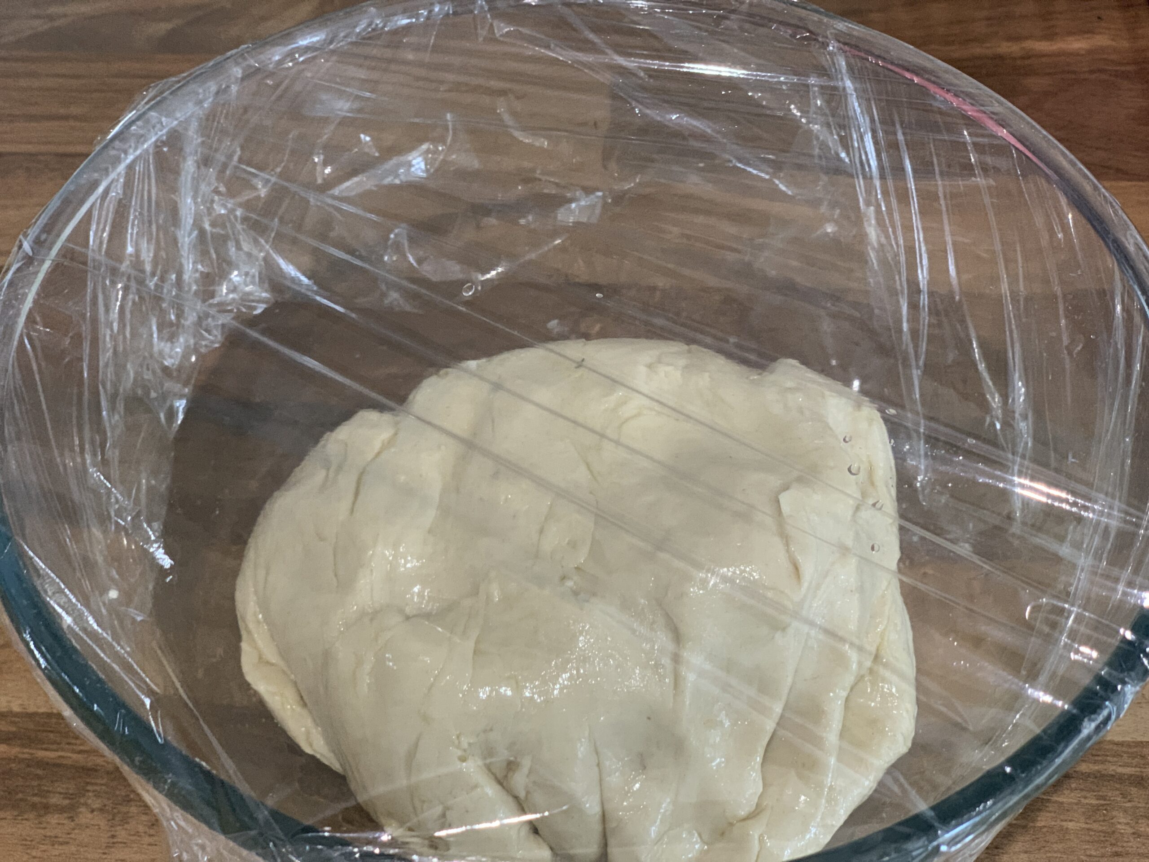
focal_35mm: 52
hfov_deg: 36.8
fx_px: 1726
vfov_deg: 28.0
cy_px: 431
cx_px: 574
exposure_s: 1/50
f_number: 2.4
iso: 200
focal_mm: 6
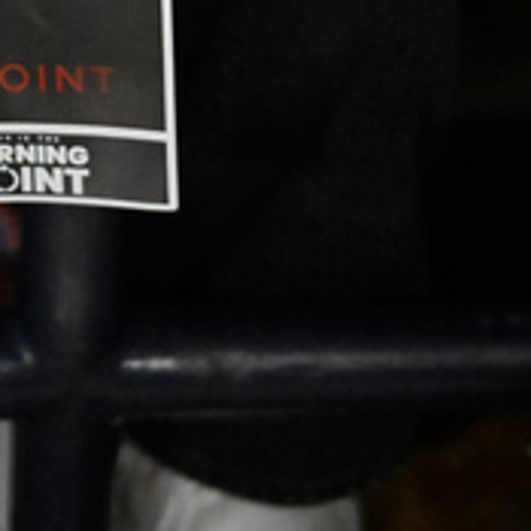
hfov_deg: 8.6
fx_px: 3454
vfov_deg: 8.4
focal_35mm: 199
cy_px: -445
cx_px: -282
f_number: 2
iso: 10000
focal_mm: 40
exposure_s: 1/1000
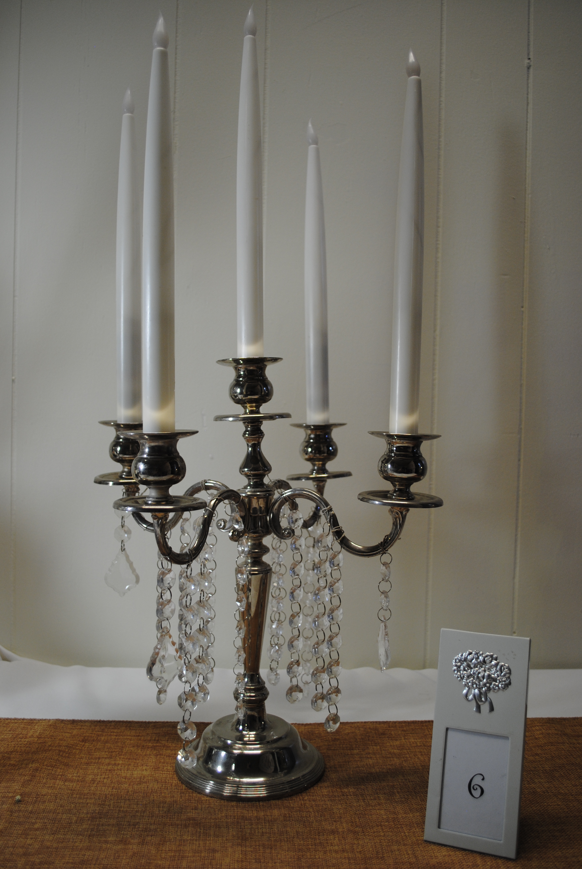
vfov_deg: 57.2
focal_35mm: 33
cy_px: 434
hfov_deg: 40.1
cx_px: 291
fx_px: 798
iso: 200
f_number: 4
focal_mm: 22
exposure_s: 1/50
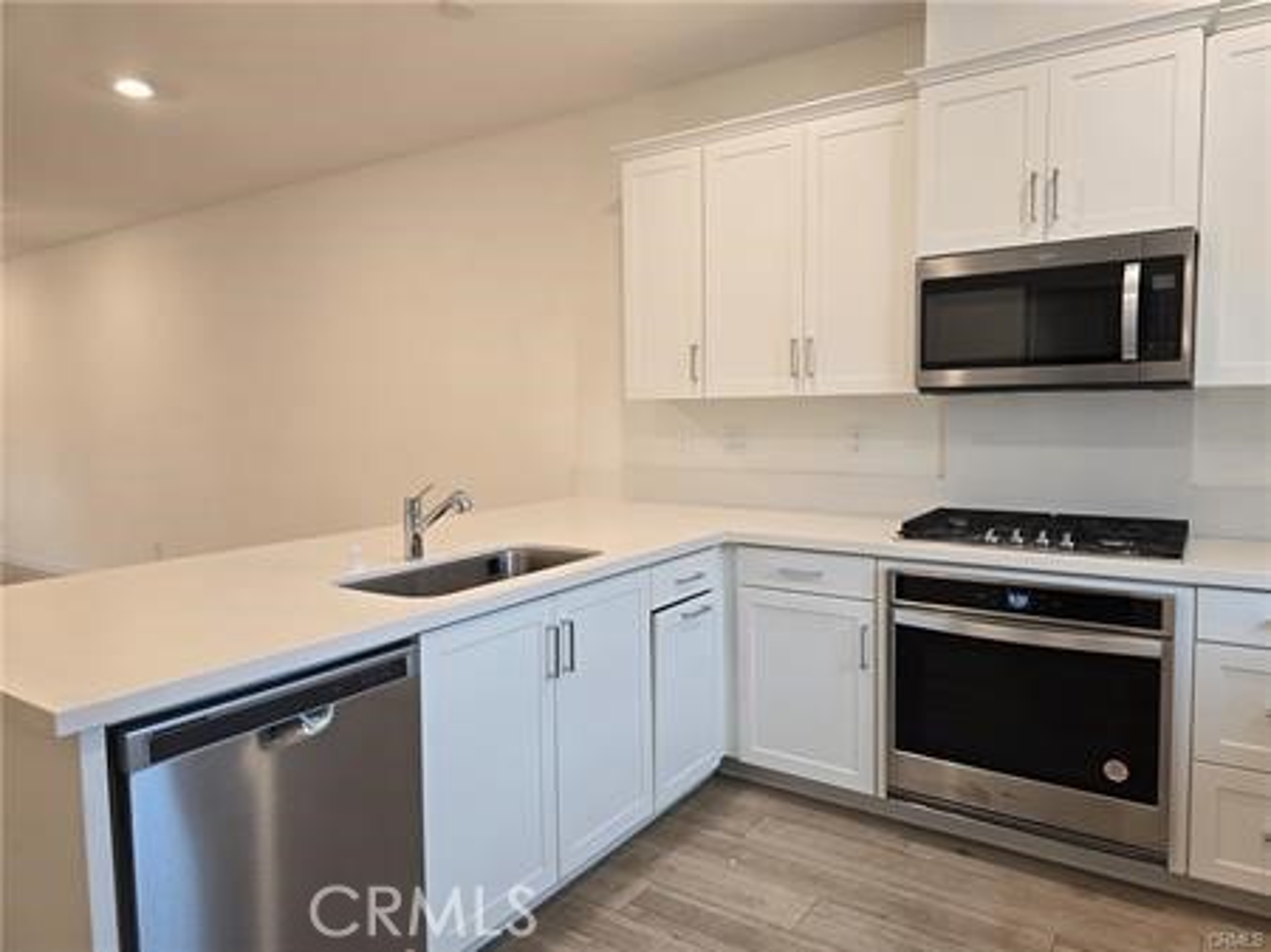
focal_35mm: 23
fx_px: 844
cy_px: 476
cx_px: 636
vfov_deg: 58.8
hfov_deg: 74.0
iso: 200
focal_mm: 6.3
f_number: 1.7
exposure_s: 1/120
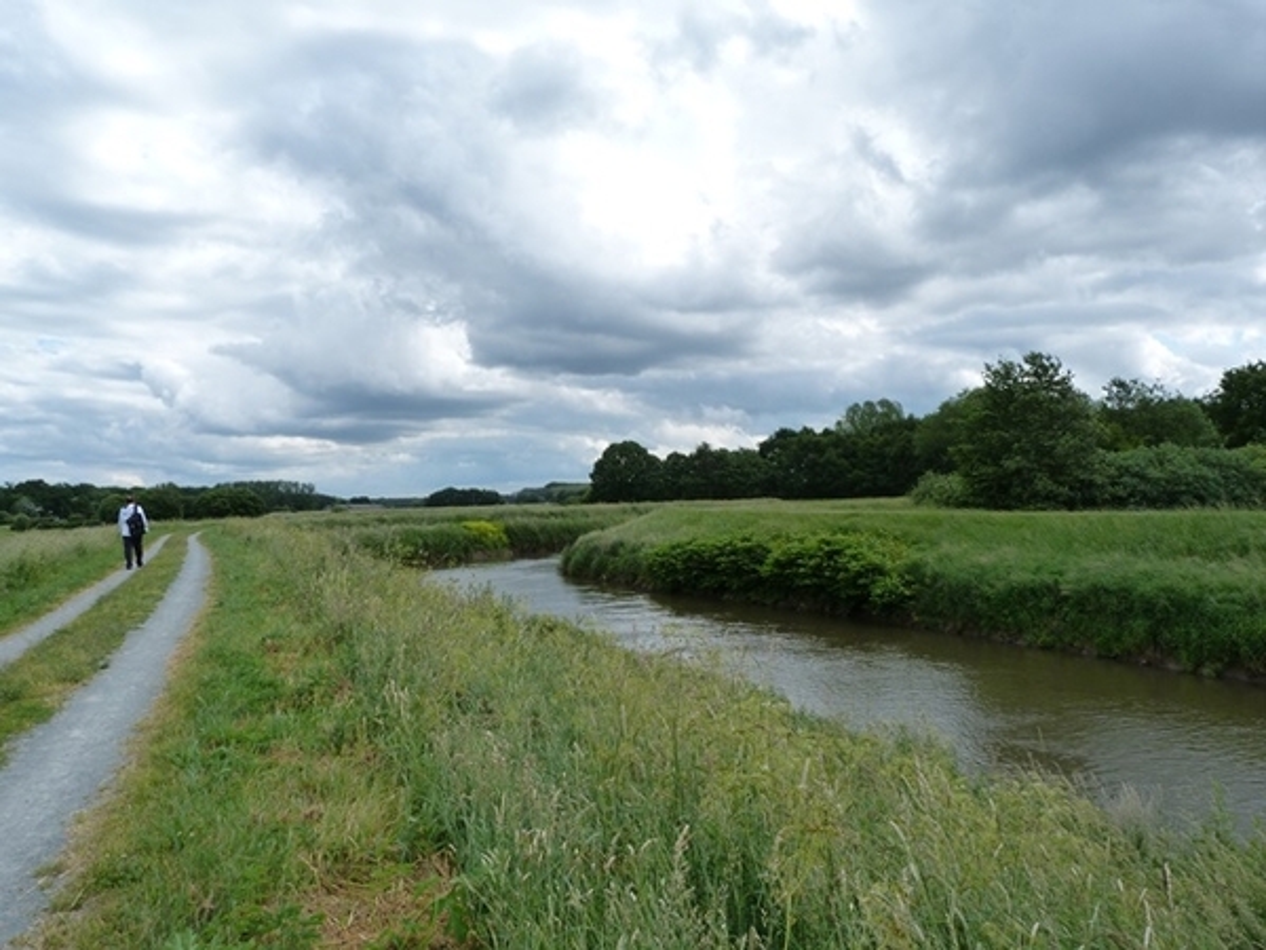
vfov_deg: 54.9
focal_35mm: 25
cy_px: 475
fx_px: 914
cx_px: 633
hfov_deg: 69.4
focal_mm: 4.5
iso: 125
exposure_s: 1/320
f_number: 5.6
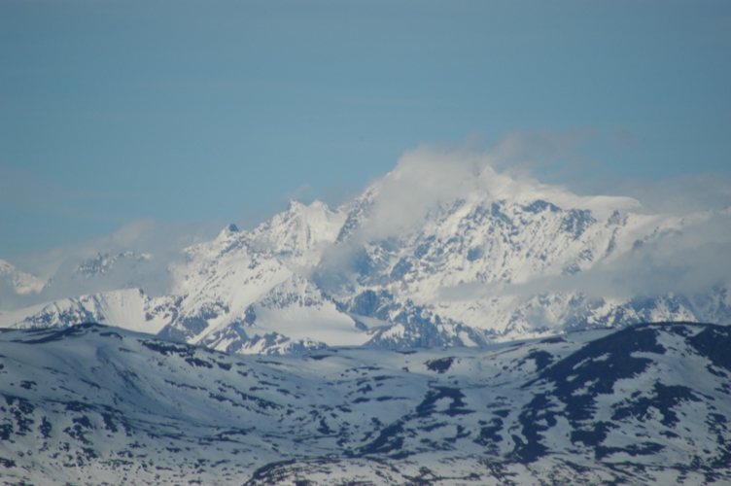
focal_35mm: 450
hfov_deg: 4.6
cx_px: 366
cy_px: 243
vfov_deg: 3.0
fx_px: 9129
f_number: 6.3
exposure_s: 1/1250
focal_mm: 300
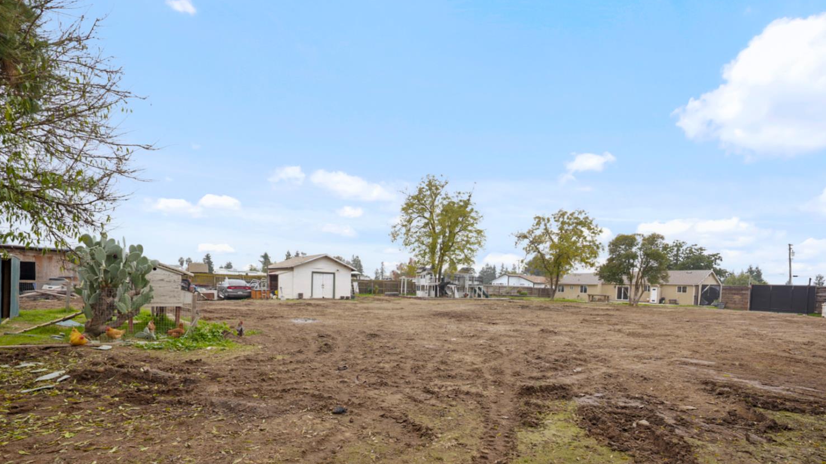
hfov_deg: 95.9
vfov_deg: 63.4
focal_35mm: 17
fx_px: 372
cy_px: 274
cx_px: 410
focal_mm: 16
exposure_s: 1/30
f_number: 8
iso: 200
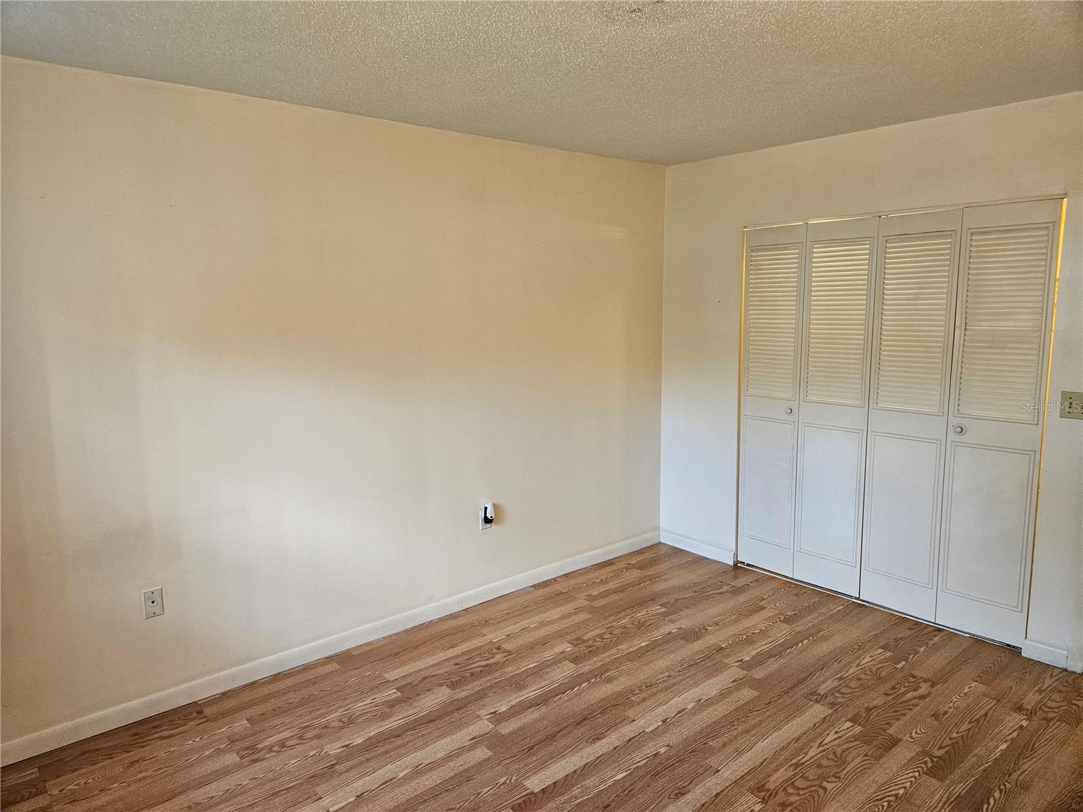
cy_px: 406
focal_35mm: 23
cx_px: 542
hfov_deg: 73.9
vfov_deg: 58.9
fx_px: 720
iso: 250
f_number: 1.8
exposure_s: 1/120
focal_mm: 5.4
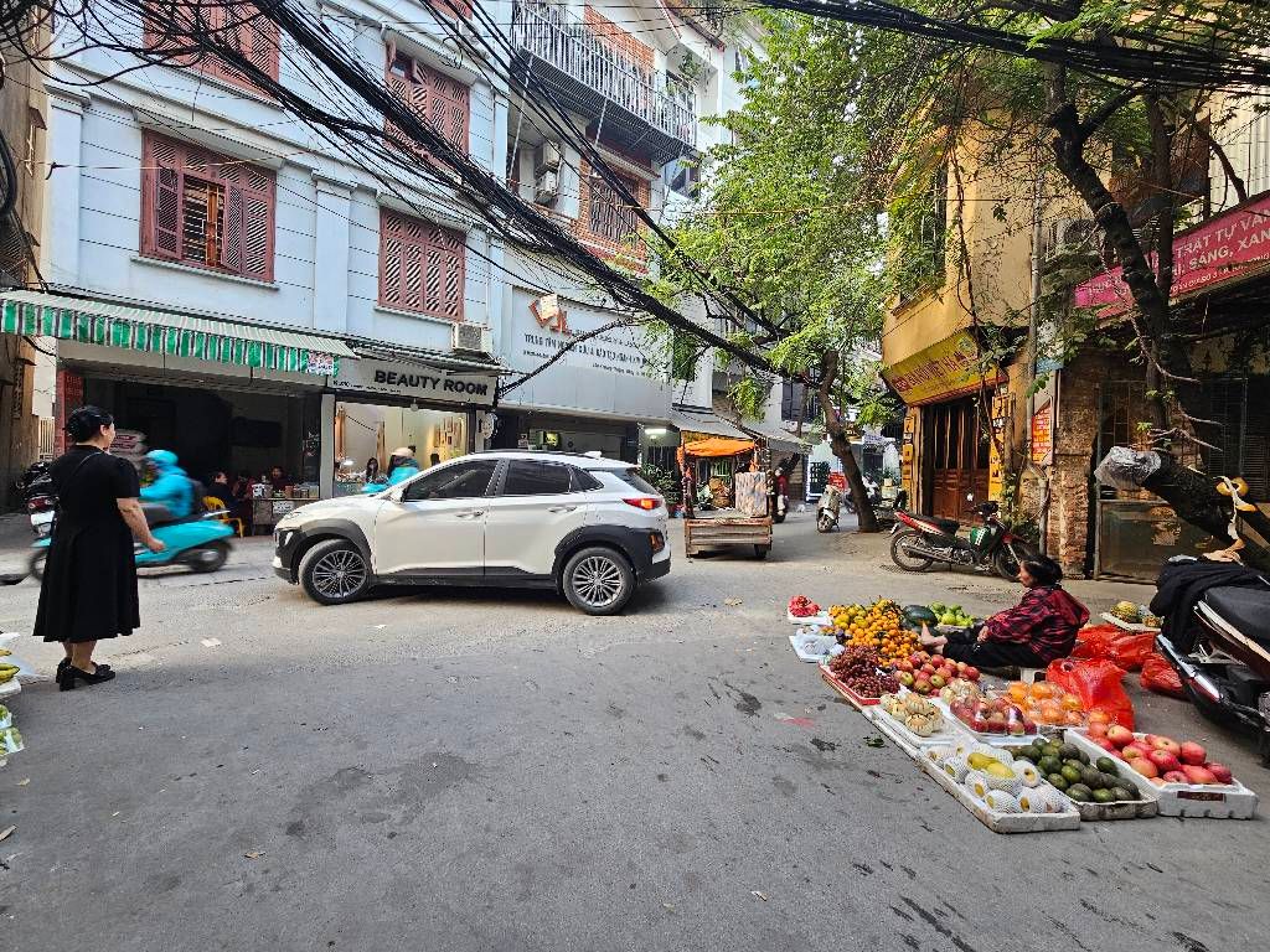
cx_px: 635
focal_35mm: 13
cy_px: 476
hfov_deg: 106.2
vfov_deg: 89.9
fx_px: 477
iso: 80
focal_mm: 2.2
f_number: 2.2
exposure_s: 1/50.3
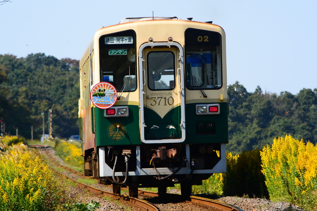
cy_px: 106
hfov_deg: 4.6
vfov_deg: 3.1
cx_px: 158
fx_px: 3917
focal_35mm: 445
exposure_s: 1/500
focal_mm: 165
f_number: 6.3
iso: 160
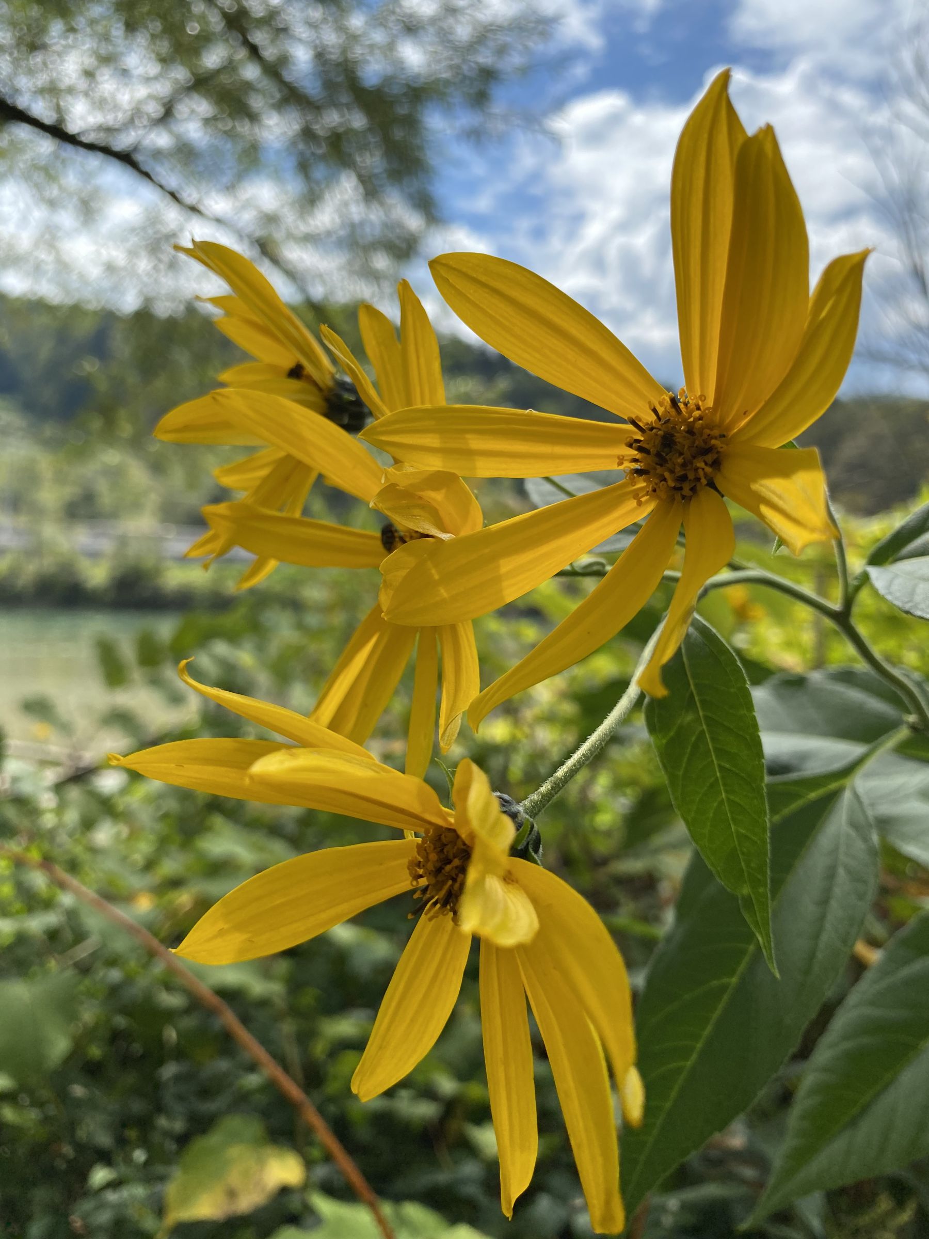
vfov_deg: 67.3
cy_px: 620
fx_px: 930
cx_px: 464
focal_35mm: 26
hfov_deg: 53.1
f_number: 1.8
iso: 32
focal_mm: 4.25
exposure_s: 1/1996
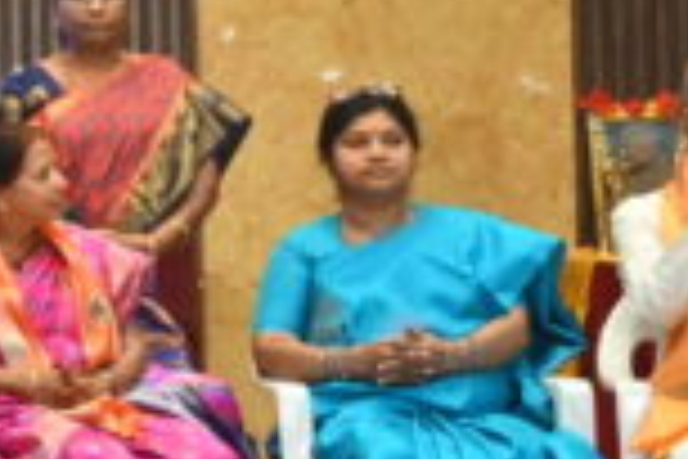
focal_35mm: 161
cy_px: 200
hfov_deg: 10.8
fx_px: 3077
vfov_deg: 8.5
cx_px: -989
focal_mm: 24
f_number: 4.5
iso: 1000
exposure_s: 1/125
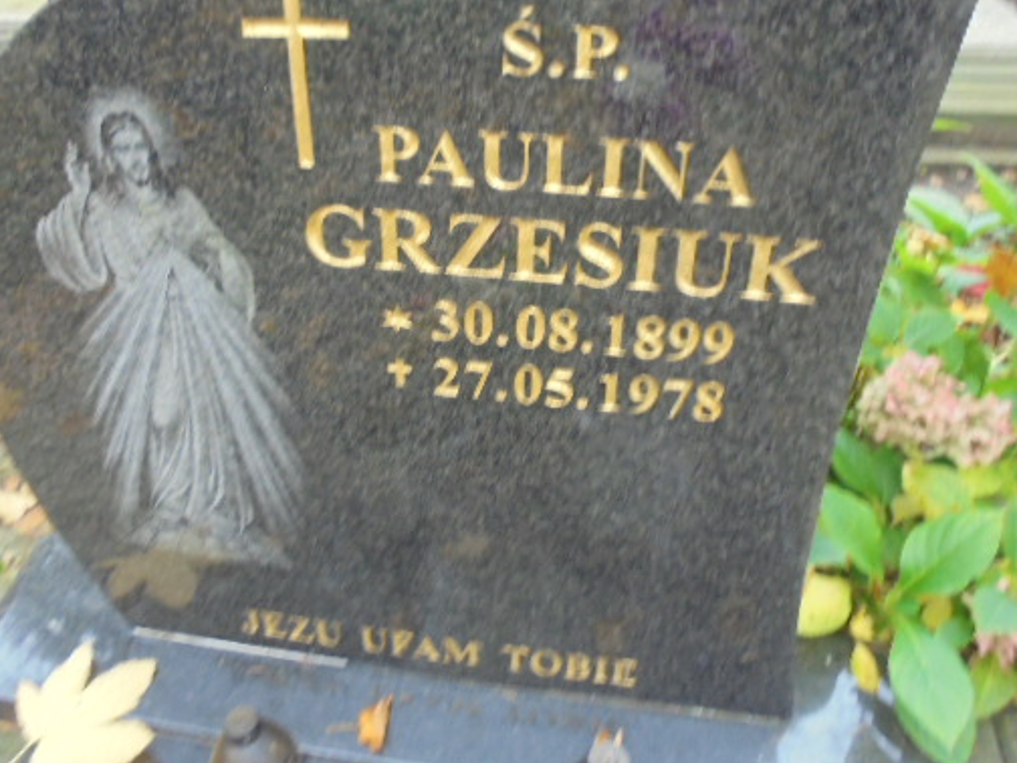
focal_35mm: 33
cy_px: 289
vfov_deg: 42.6
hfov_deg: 55.2
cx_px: 452
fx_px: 970
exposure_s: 1/30
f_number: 3.5
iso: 250
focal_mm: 4.6
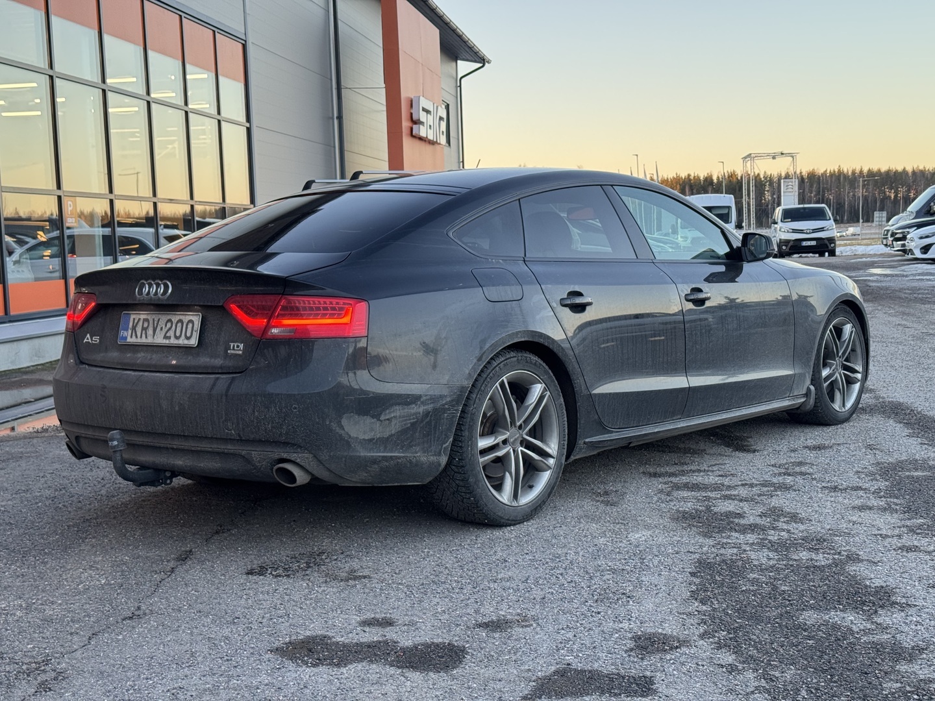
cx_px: 468
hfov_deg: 39.7
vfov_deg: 30.3
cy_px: 350
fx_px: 1297
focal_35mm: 48
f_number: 1.78
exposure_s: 1/150
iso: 80
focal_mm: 6.76
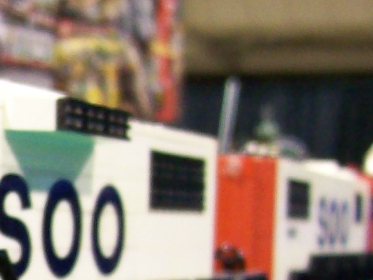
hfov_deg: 12.9
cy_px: 316
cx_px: -237
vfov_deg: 10.2
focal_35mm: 143
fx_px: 1540
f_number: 2.7
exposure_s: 1/8.7
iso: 160
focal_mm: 6
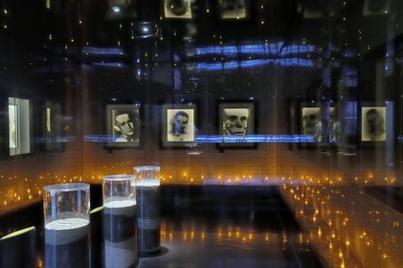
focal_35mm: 38
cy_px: 134
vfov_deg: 35.4
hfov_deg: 51.3
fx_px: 419
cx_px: 202
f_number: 4.5
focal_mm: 25
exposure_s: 14
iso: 100
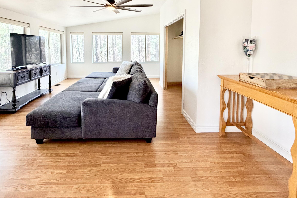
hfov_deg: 86.7
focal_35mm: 19
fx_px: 157
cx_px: 137
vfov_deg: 61.8
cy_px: 56
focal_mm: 2.22
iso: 320
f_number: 2.2
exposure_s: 1/89
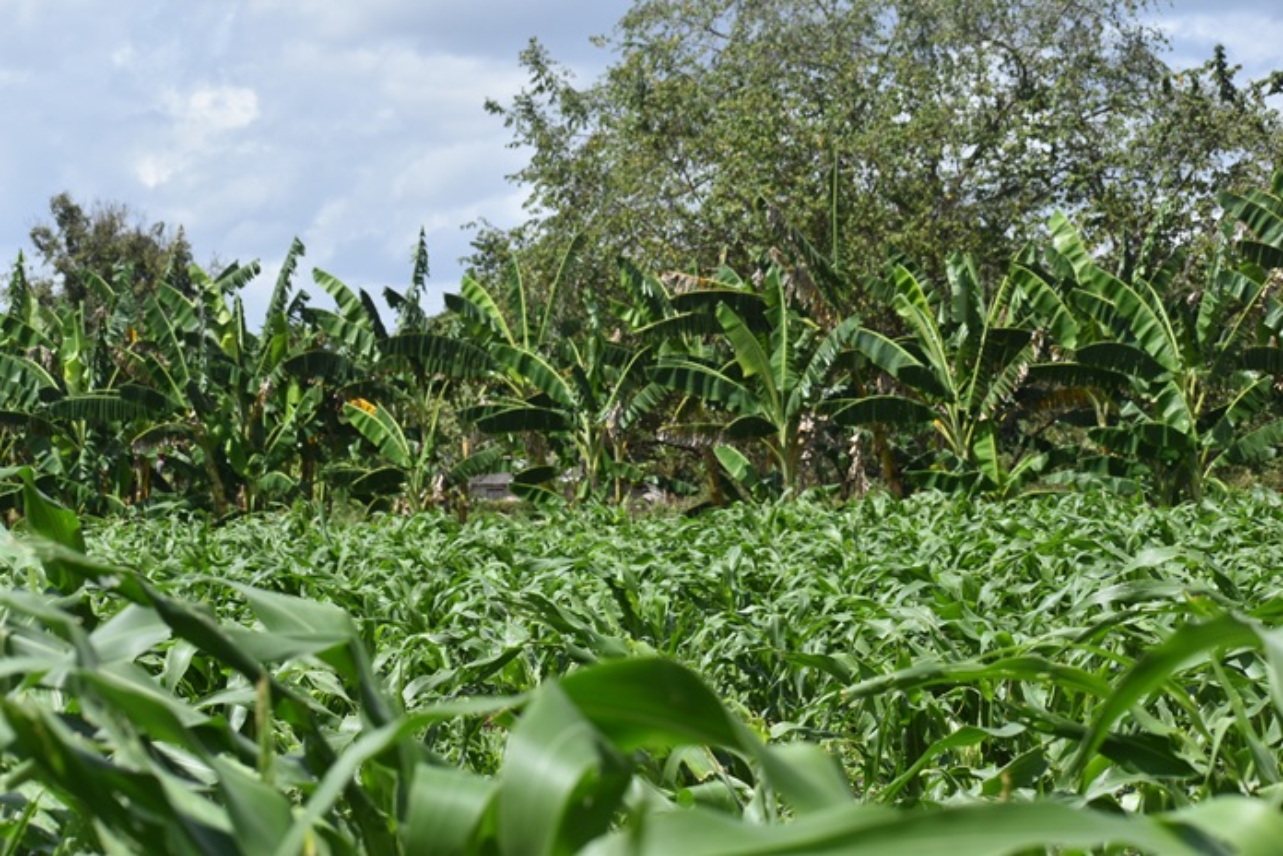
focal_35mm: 105
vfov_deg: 13.0
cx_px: 642
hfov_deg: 19.5
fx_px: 3742
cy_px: 428
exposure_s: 1/800
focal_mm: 70
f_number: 7.1
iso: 200
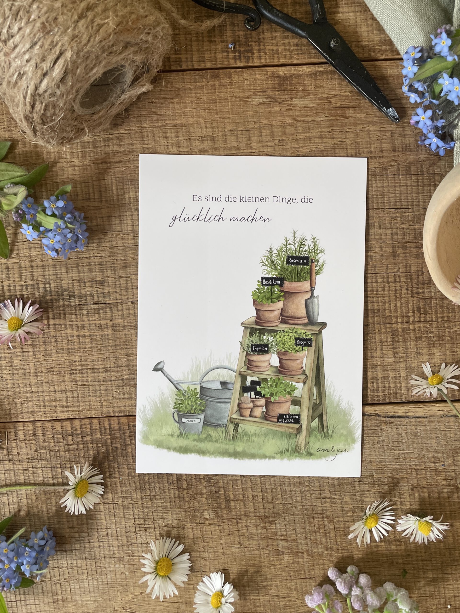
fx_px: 461
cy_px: 306
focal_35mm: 26
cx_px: 230
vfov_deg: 67.3
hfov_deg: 53.1
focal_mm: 4.2
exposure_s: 1/121
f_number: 1.6
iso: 80
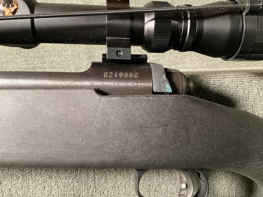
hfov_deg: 58.3
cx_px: 132
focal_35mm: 31
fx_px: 236
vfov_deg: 45.4
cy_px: 98
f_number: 2.4
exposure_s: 1/24
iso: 640
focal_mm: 3.3
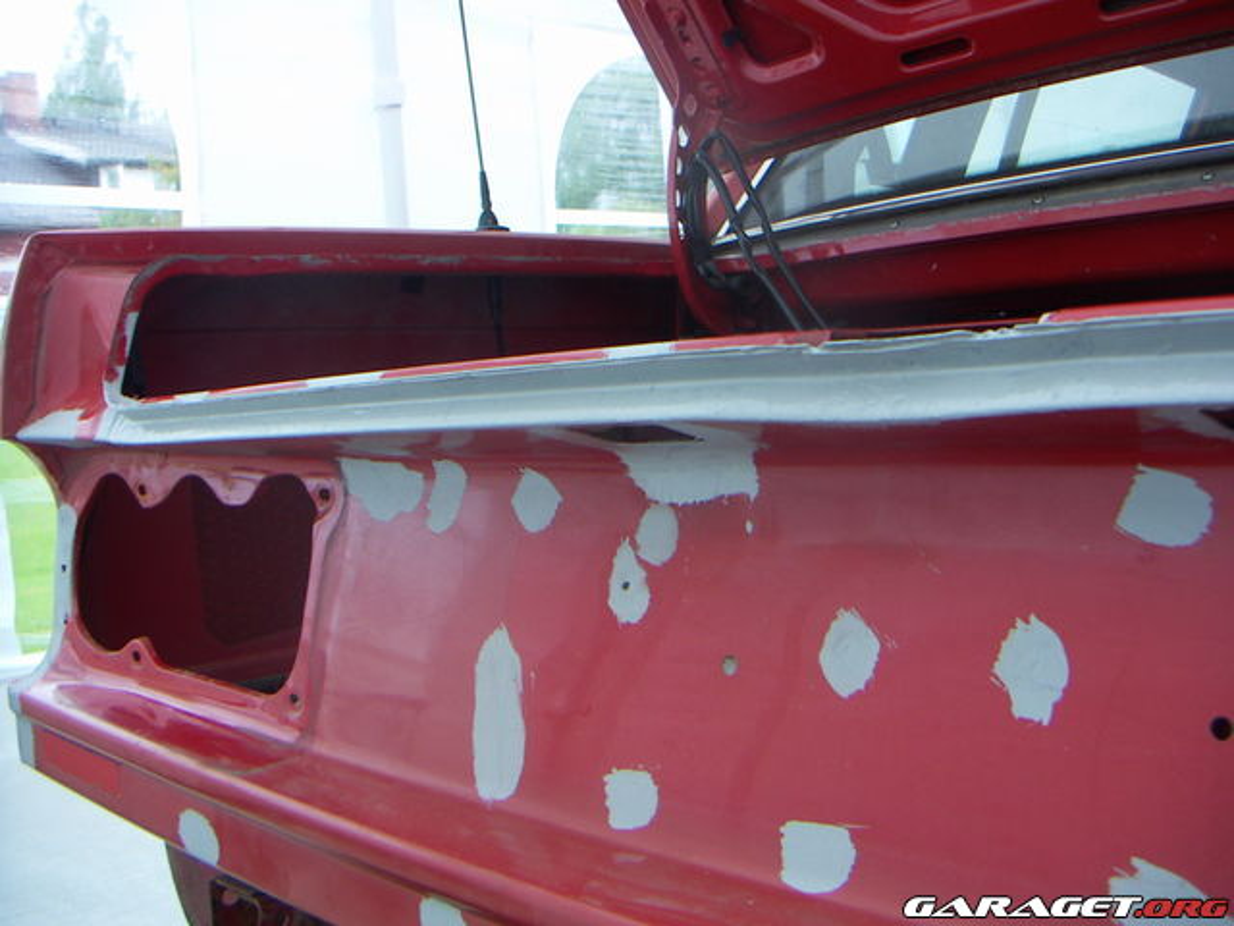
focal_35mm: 36
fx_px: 1283
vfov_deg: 39.7
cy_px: 463
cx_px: 617
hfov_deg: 51.4
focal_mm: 4.7
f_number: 2.8
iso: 50
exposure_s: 1/80
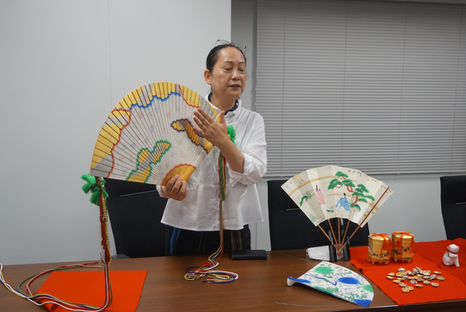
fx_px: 492
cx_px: 242
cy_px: 153
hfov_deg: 50.7
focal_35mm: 38
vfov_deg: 35.1
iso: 800
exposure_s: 1/160
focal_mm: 24
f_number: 4.5
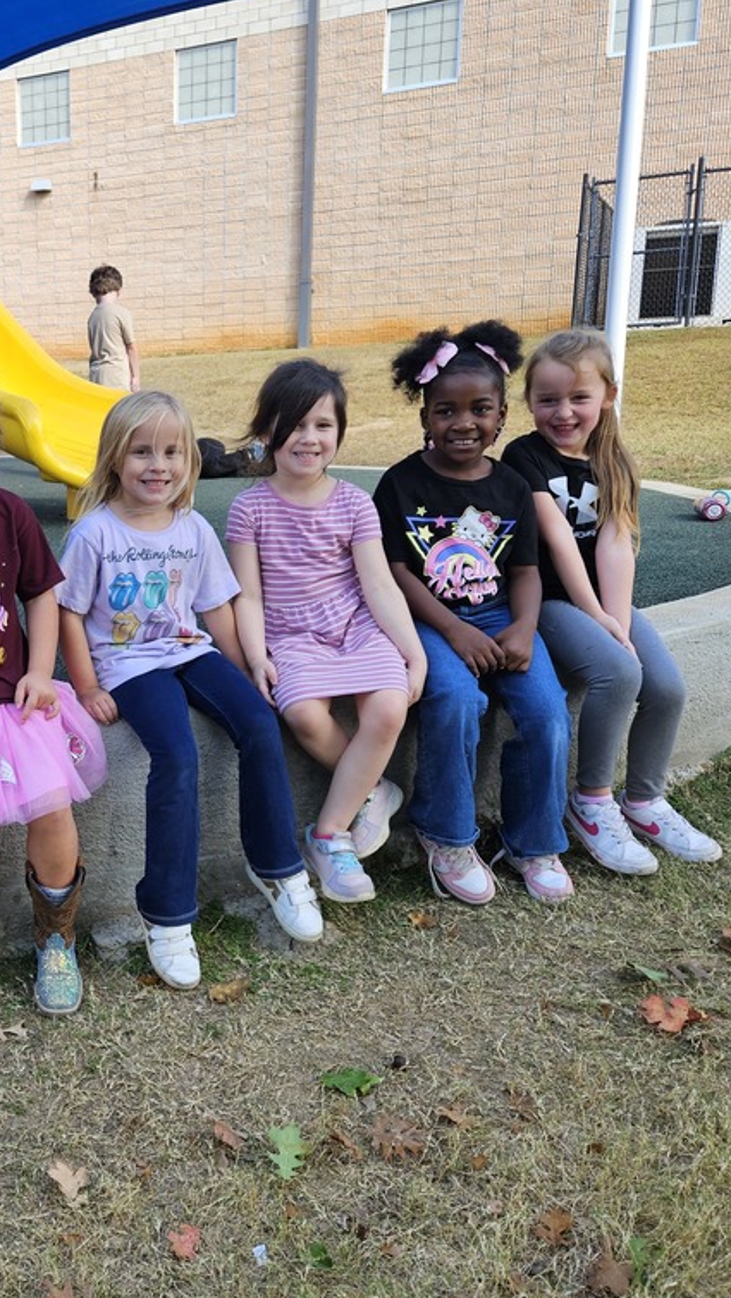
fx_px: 1171
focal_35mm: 34
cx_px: 58
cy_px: 646
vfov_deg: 58.0
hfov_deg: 32.7
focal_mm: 5.4
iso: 40
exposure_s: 1/446
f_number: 1.8
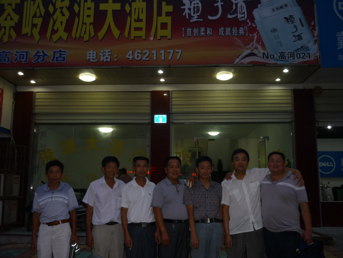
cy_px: 129
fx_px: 327
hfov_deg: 55.4
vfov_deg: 42.9
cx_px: 172
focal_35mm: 33
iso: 100
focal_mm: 5.5
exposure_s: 1/30
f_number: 2.8
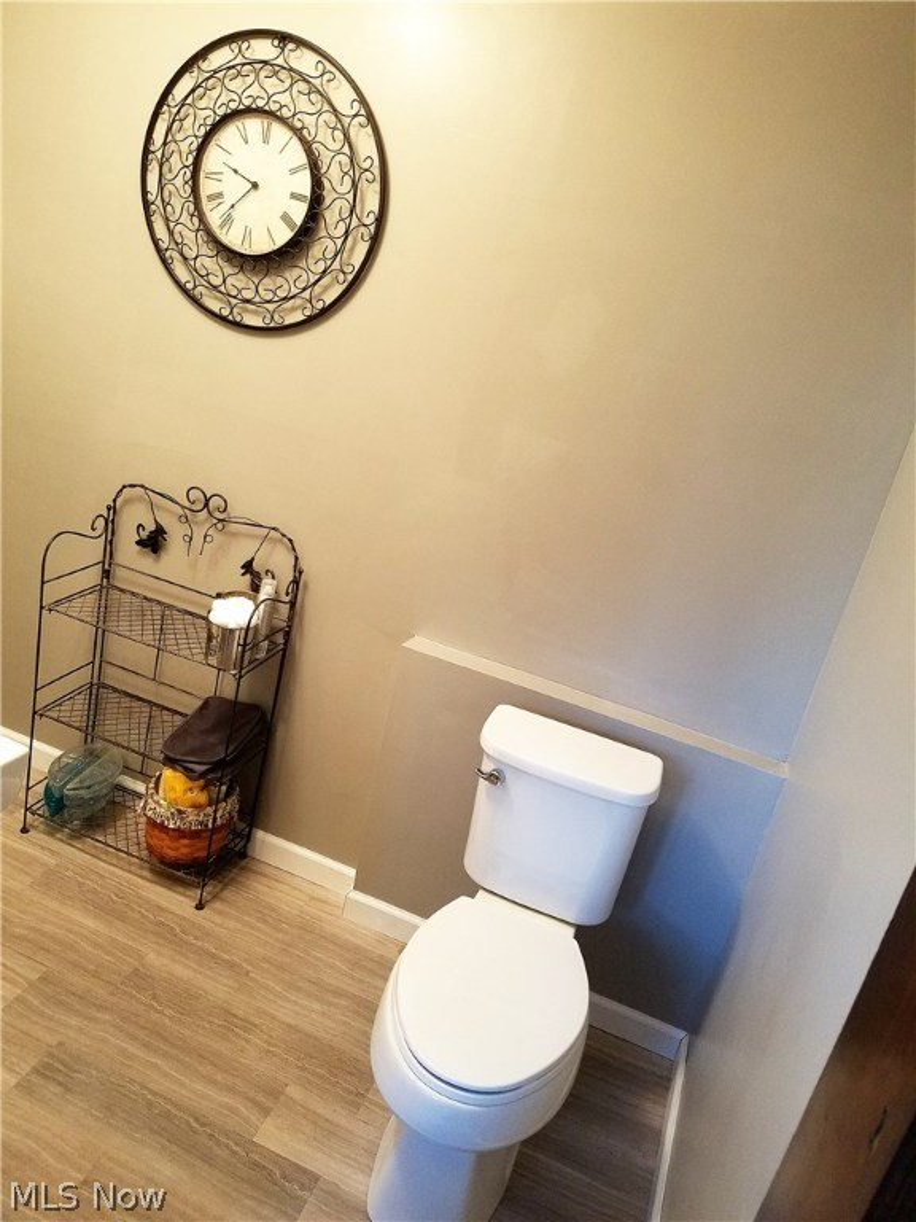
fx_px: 917
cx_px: 458
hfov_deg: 53.1
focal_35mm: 26
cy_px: 611
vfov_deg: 67.3
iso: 160
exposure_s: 1/24
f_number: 1.7
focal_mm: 4.2
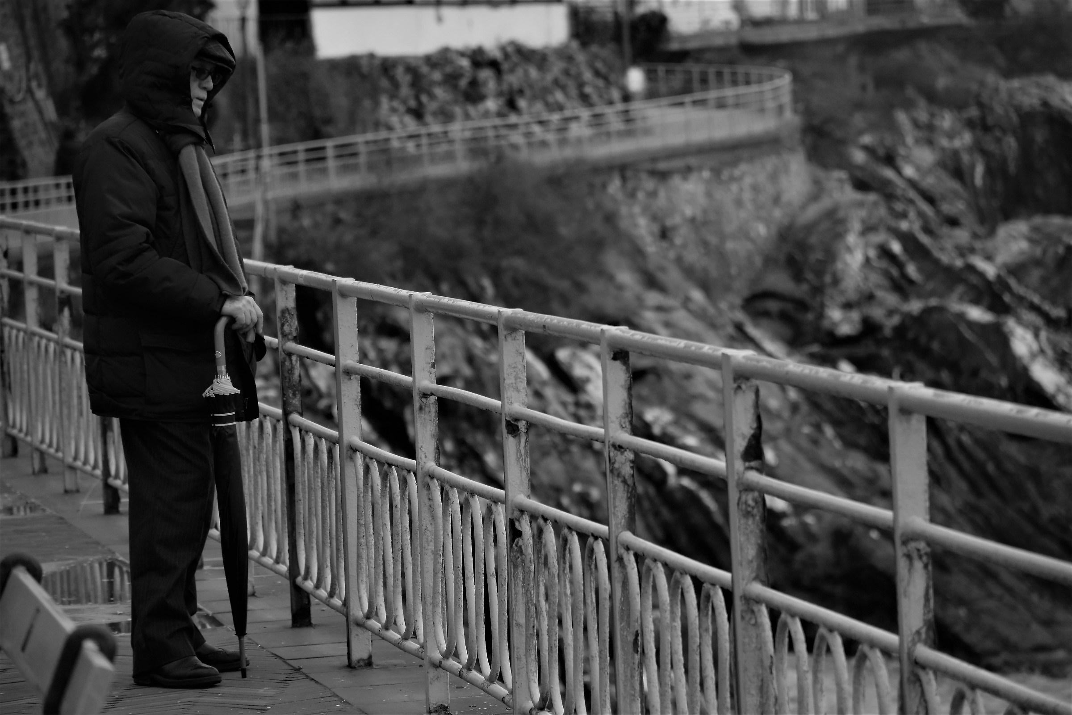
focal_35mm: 210
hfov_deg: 9.8
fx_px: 6253
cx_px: 536
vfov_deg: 6.5
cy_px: 358
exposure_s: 1/1000
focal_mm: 140
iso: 1400
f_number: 5.6
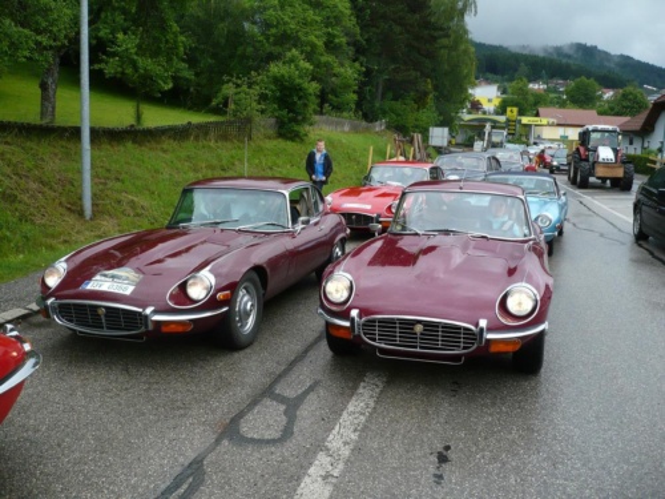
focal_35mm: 35
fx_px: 672
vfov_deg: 40.7
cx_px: 332
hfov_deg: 52.6
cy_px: 250
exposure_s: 1/320
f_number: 2.8
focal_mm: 5.8
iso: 100
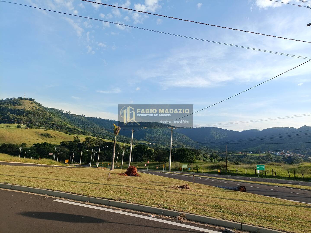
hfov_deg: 69.4
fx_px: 225
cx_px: 156
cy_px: 116
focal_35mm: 25
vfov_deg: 54.9
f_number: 1.7
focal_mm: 4.71
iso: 50
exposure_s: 1/368
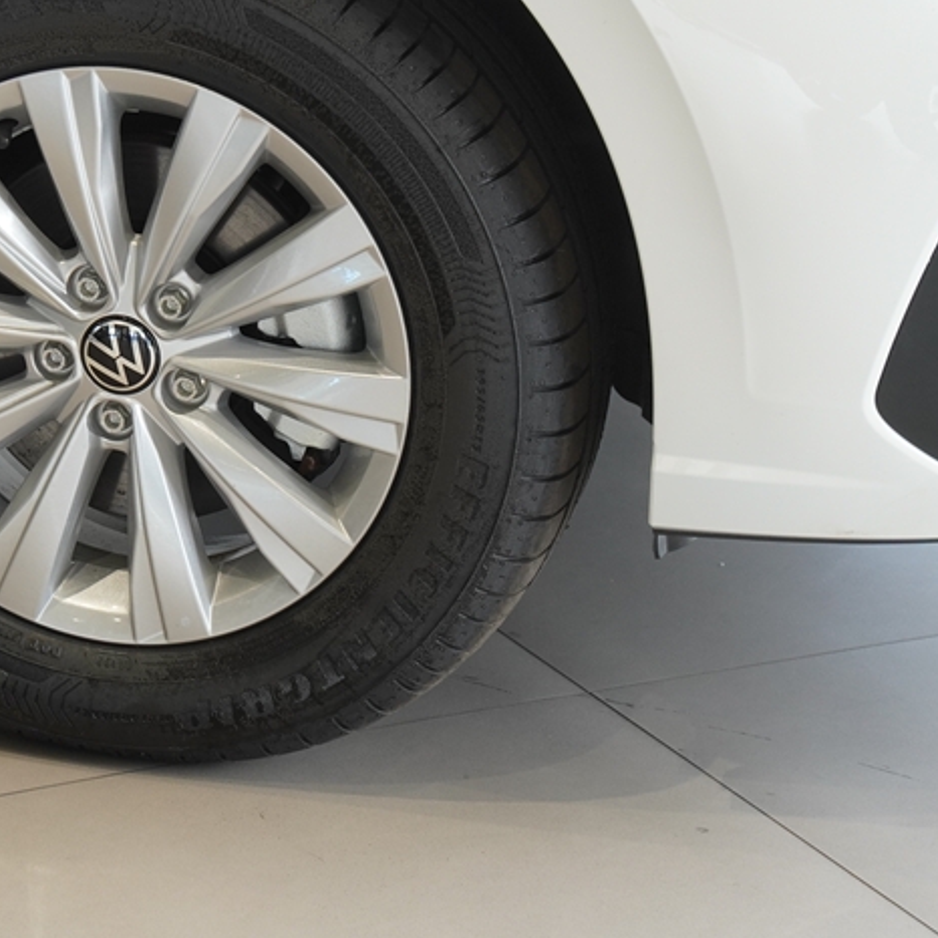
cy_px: 293
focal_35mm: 168
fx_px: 5150
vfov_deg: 10.4
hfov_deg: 10.3
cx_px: 22
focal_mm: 60
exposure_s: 1/160
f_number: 4
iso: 640
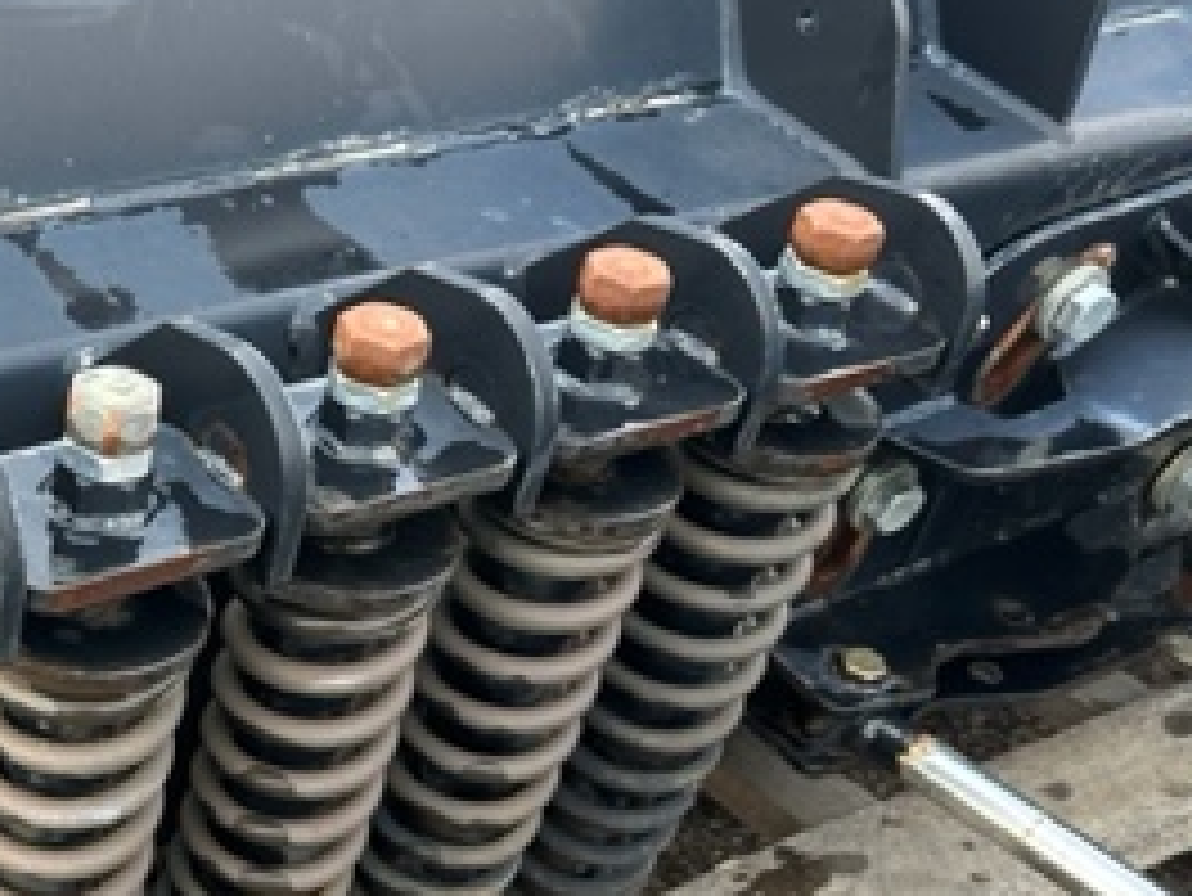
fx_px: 1998
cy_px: 626
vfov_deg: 25.1
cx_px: 31
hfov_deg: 31.1
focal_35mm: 58
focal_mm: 6.86
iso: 80
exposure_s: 1/235
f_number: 1.78
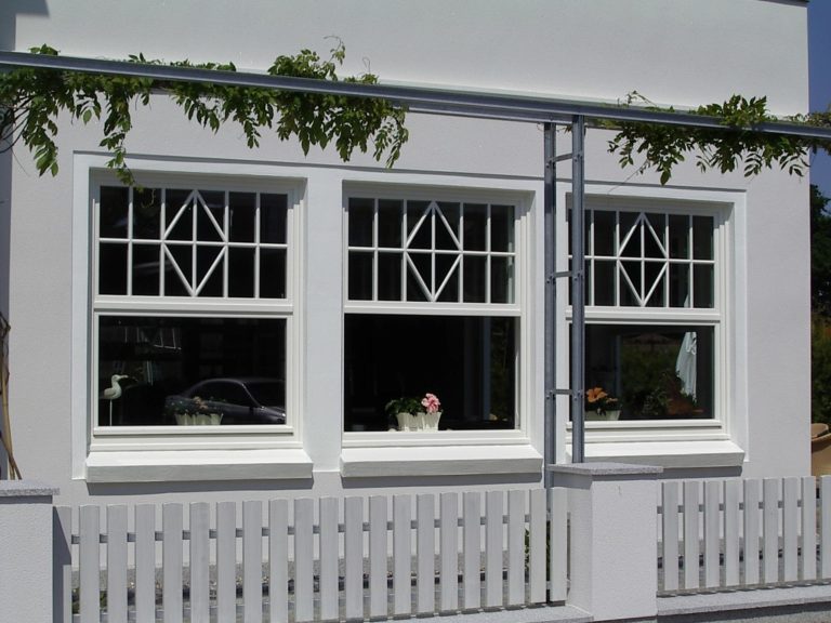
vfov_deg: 23.3
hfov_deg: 30.7
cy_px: 312
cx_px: 416
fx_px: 1512
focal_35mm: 63
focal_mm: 9.6
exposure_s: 1/640
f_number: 6.2
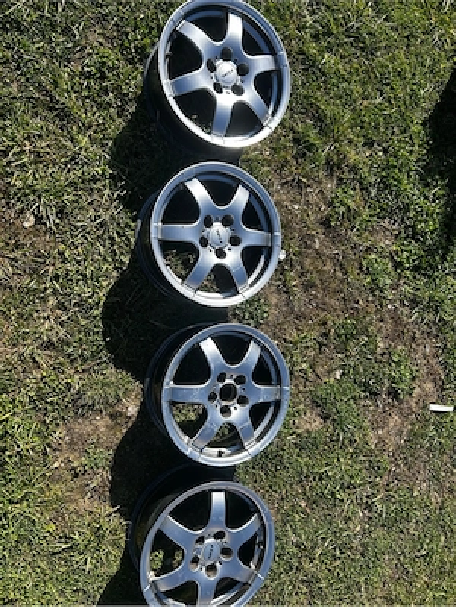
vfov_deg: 67.3
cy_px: 304
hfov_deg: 53.1
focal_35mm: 26
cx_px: 228
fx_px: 457
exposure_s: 1/2123
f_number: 1.5
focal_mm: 5.7
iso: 50
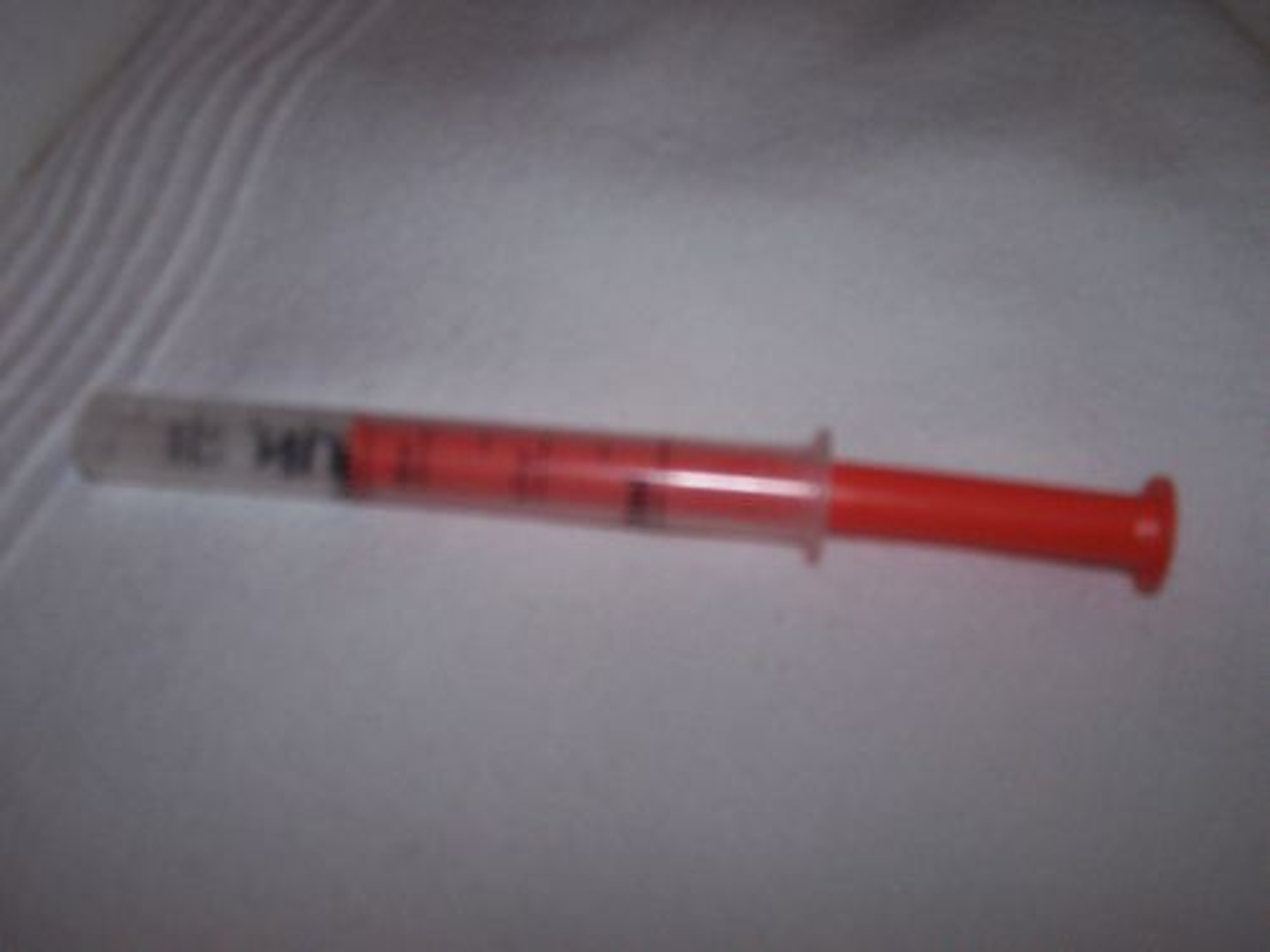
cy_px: 476
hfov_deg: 44.8
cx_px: 635
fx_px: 1541
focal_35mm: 42
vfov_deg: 34.3
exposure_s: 1/120
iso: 140
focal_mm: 7
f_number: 2.9
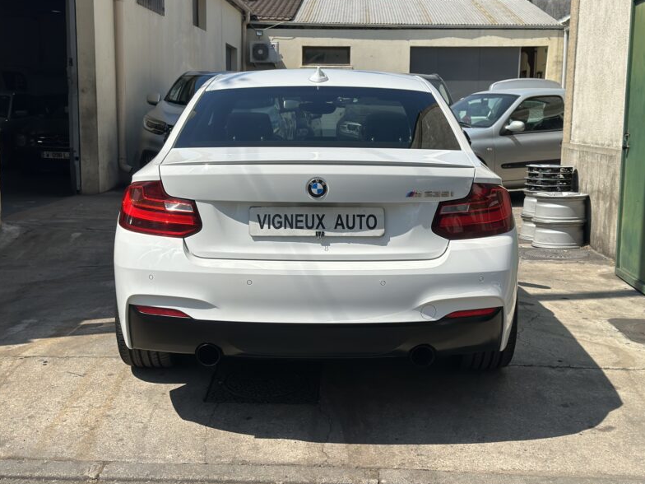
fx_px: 913
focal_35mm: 49
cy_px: 243
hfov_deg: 38.9
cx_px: 327
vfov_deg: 29.7
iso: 64
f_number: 1.78
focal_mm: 6.86
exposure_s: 1/5556
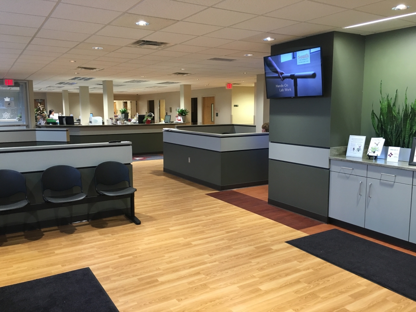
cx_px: 208
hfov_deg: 61.7
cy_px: 156
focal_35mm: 29
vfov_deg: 48.2
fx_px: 349
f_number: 2.2
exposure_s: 1/30
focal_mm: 4.15
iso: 100
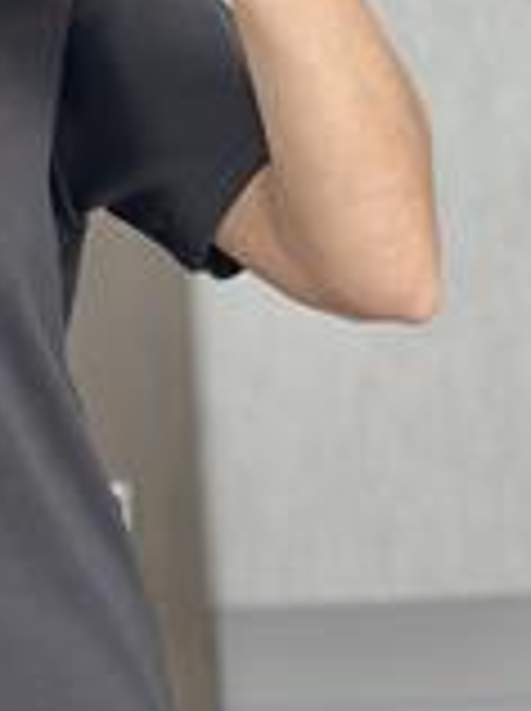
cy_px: 158
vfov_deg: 12.8
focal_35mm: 154
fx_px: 3158
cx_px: -153
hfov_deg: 9.4
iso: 250
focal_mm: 6.86
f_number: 1.78
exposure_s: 1/60
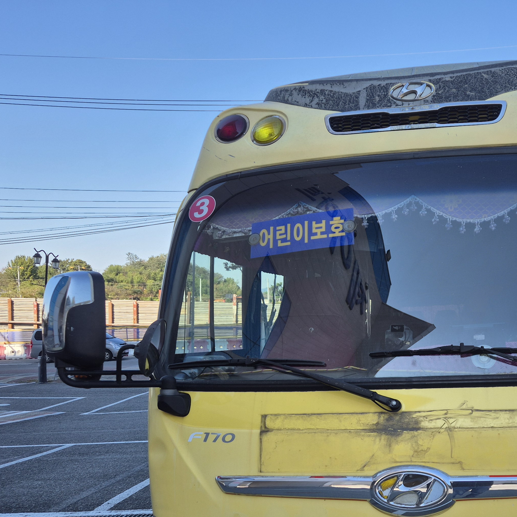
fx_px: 676
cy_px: 368
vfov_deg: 41.0
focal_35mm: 40
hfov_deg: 40.7
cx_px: 388
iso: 25
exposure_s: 1/806
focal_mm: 5.4
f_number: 1.8
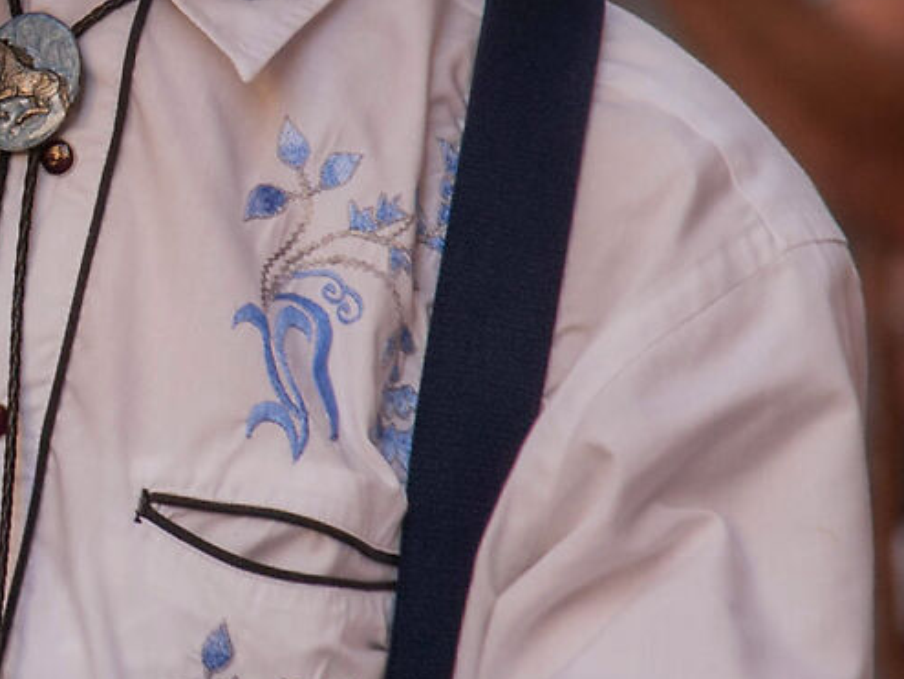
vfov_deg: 2.7
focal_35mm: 560
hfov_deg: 3.5
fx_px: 14632
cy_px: 144
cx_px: -296
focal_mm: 120
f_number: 5.6
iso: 320
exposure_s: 1/250
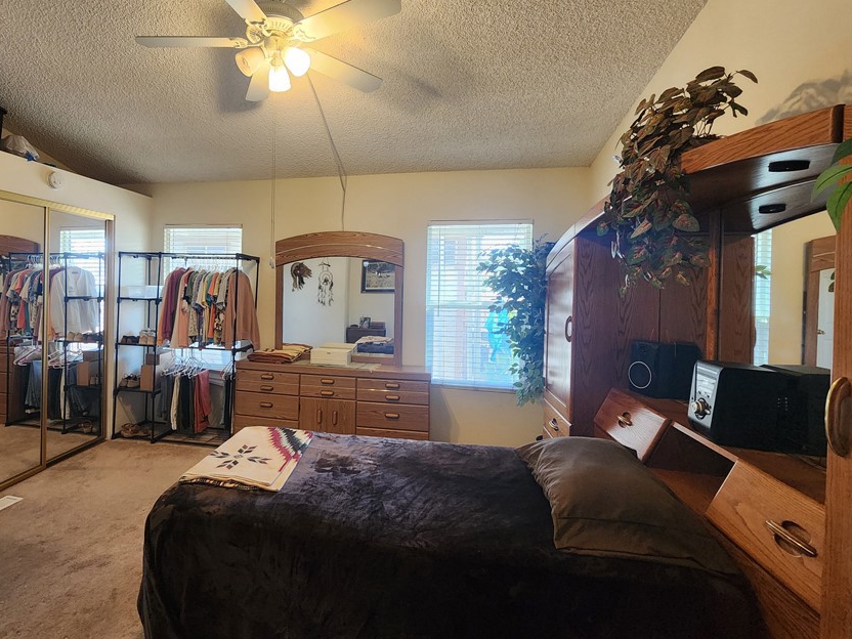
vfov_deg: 77.8
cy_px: 281
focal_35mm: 16
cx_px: 334
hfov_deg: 93.1
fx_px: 394
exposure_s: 1/60
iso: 320
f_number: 2.2
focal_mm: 2.2
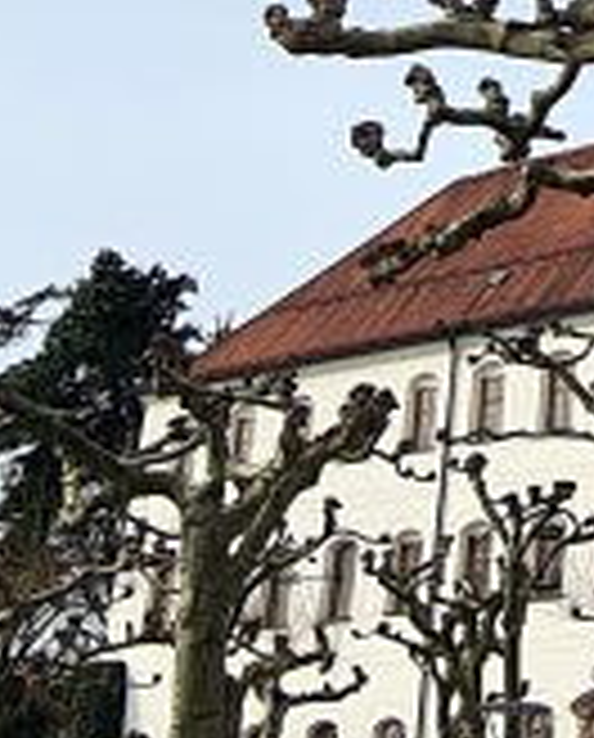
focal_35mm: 79
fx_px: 1730
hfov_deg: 18.3
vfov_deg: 22.2
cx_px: 756
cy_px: -148
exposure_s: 1/2312
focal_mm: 2.2
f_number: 2.2
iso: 64
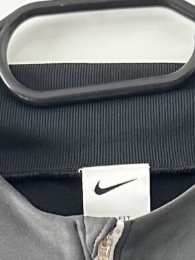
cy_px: 769
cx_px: 117
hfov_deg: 9.5
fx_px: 1177
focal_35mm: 157
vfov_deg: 9.8
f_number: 1.78
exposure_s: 1/60
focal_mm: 6.86
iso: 250
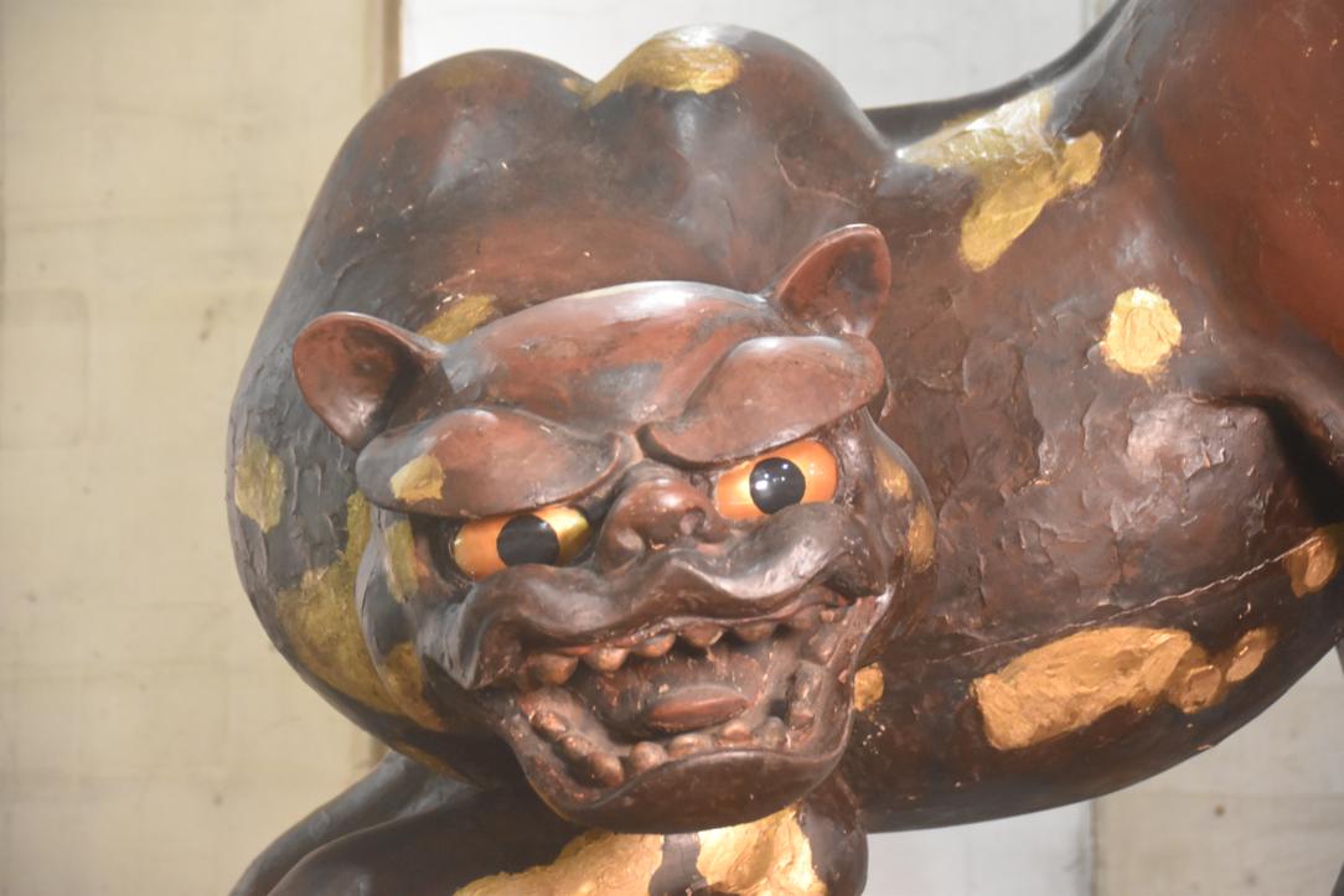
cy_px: 448
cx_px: 672
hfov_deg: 15.2
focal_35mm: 135
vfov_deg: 10.2
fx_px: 5040
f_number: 5.6
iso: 3600
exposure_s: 1/60
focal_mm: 90
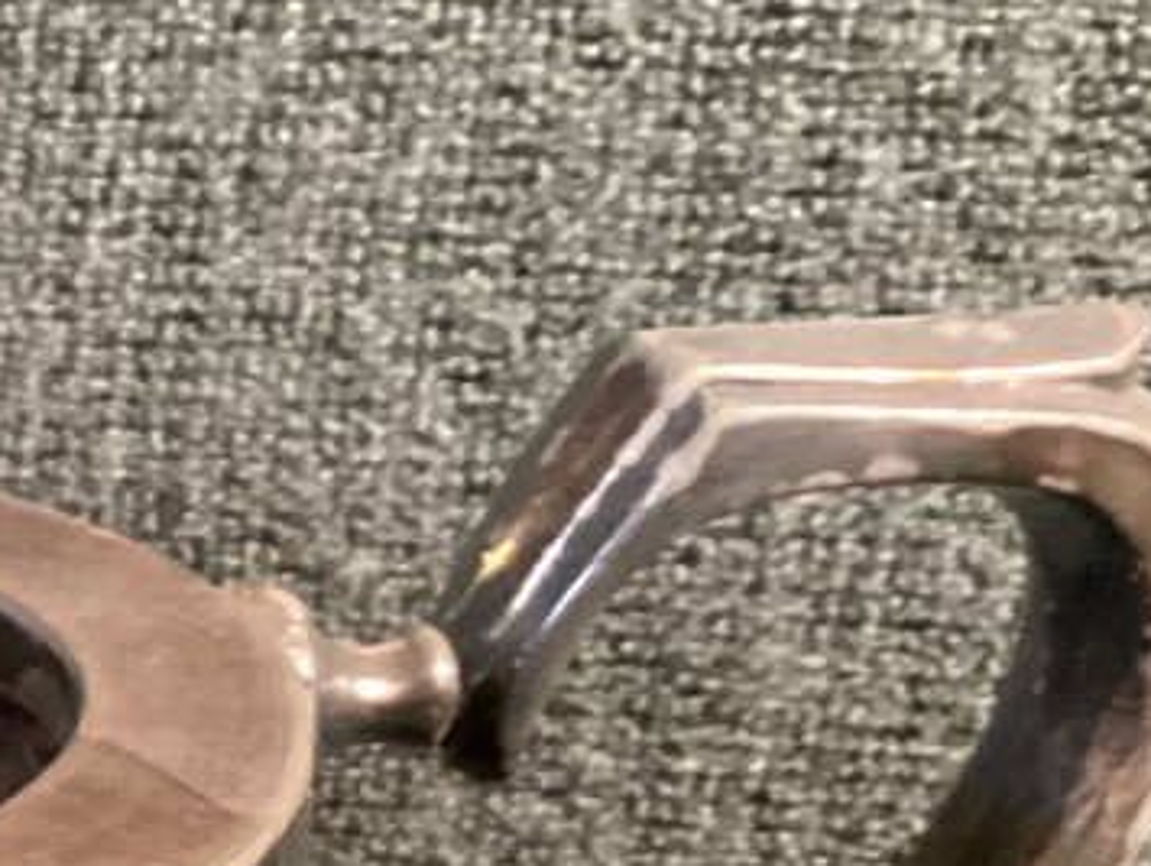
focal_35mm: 132
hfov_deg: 12.9
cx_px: -1208
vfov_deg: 11.1
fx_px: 4394
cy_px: 1030
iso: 500
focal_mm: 3.3
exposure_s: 1/25
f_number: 2.4
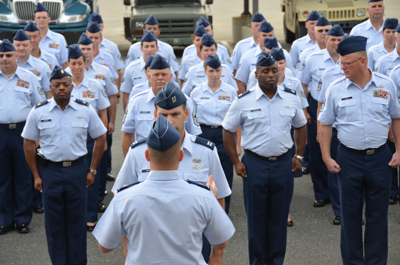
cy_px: 132
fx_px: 1164
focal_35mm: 105
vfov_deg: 13.0
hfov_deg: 19.5
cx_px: 200
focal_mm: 70
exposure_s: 1/200
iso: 100
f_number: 5
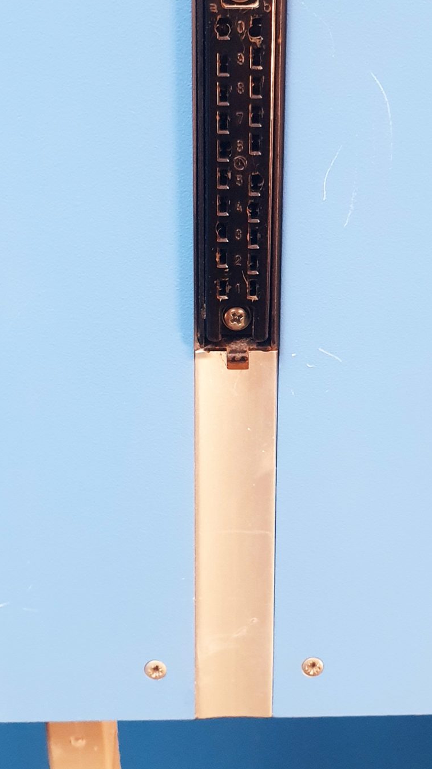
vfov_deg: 38.4
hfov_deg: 22.2
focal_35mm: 54
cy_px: 324
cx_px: 219
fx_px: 1100
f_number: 2.4
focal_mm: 4.3
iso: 400
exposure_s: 1/50
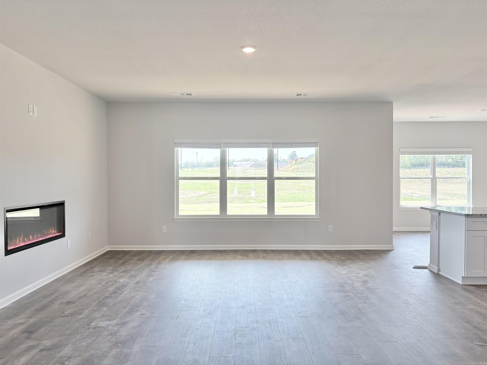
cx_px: 244
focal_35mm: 26
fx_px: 366
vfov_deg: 53.1
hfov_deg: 67.3
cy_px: 182
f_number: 1.6
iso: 64
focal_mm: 5.96
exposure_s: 1/316
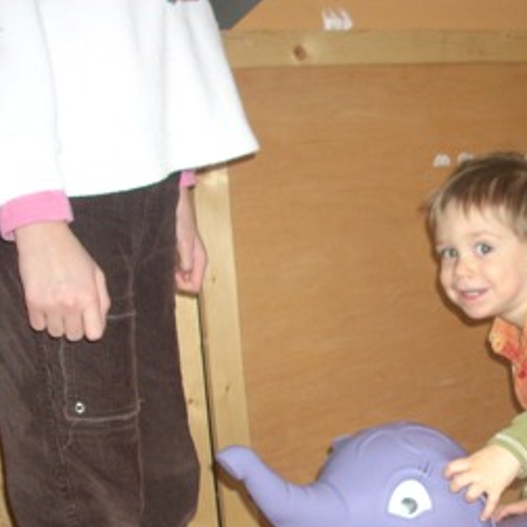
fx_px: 1120
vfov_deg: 26.2
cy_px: 386
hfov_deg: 25.4
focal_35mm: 65
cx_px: 506
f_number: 2.8
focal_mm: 6.2
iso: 200
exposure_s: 1/60
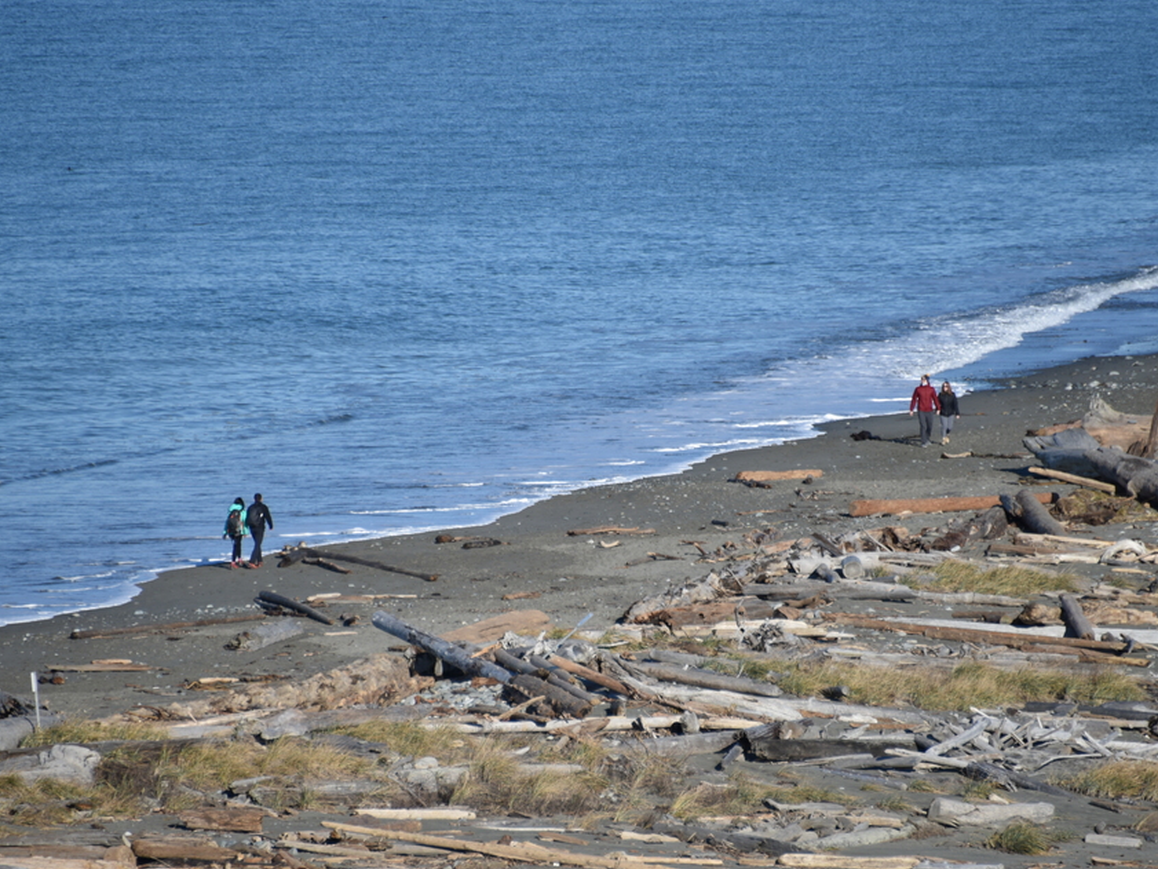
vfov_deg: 3.4
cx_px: 599
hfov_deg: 4.5
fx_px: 14688
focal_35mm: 439
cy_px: 505
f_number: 5.6
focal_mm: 300
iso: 100
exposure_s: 1/640
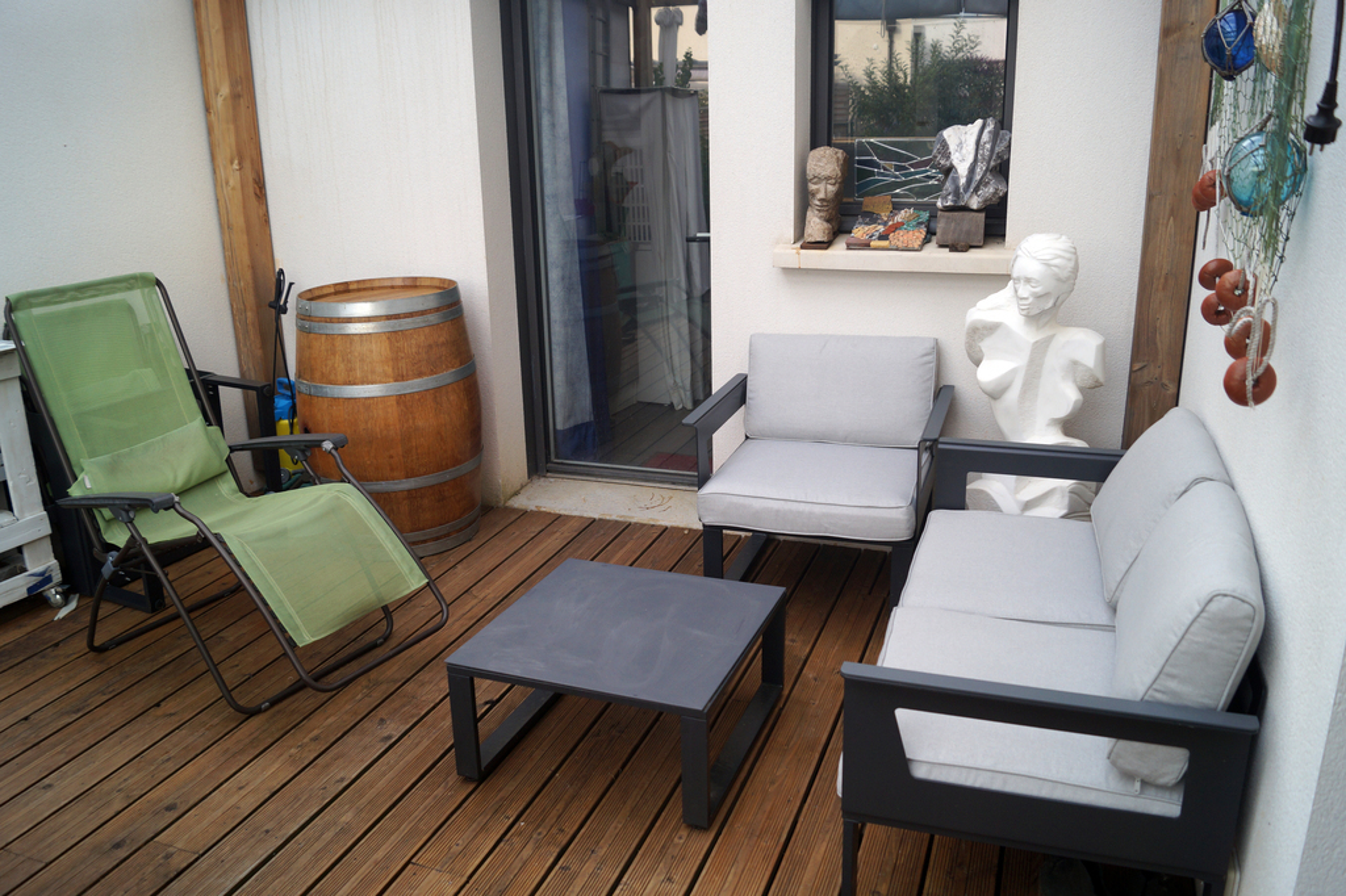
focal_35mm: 27
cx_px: 673
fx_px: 1009
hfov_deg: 67.4
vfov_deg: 47.9
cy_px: 448
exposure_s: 1/160
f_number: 4
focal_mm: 18
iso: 160
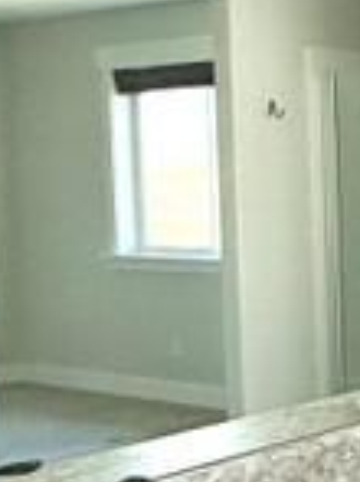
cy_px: 220
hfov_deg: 14.9
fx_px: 1014
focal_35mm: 73
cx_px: 795
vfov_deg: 26.7
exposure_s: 1/117
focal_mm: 2.22
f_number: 2.2
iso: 64
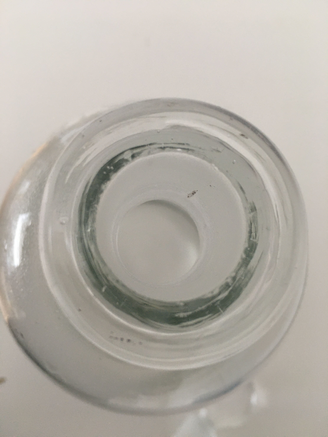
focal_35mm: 29
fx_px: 366
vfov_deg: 61.7
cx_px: 164
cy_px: 218
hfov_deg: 48.2
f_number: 2.2
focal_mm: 4.15
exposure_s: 1/33
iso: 125
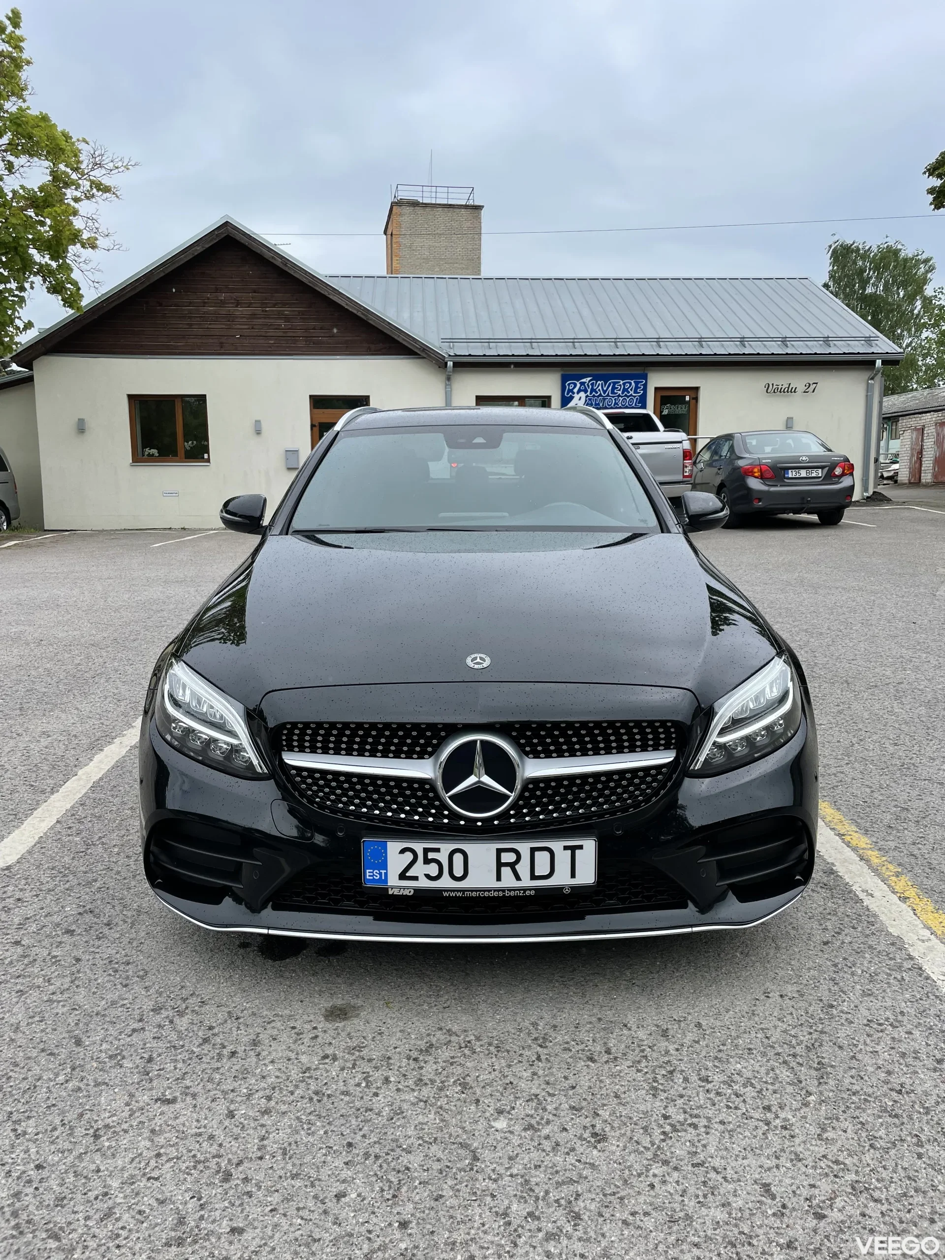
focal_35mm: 26
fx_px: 946
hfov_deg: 53.1
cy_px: 630
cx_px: 472
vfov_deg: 67.3
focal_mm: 4.2
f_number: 1.6
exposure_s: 1/2398
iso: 32
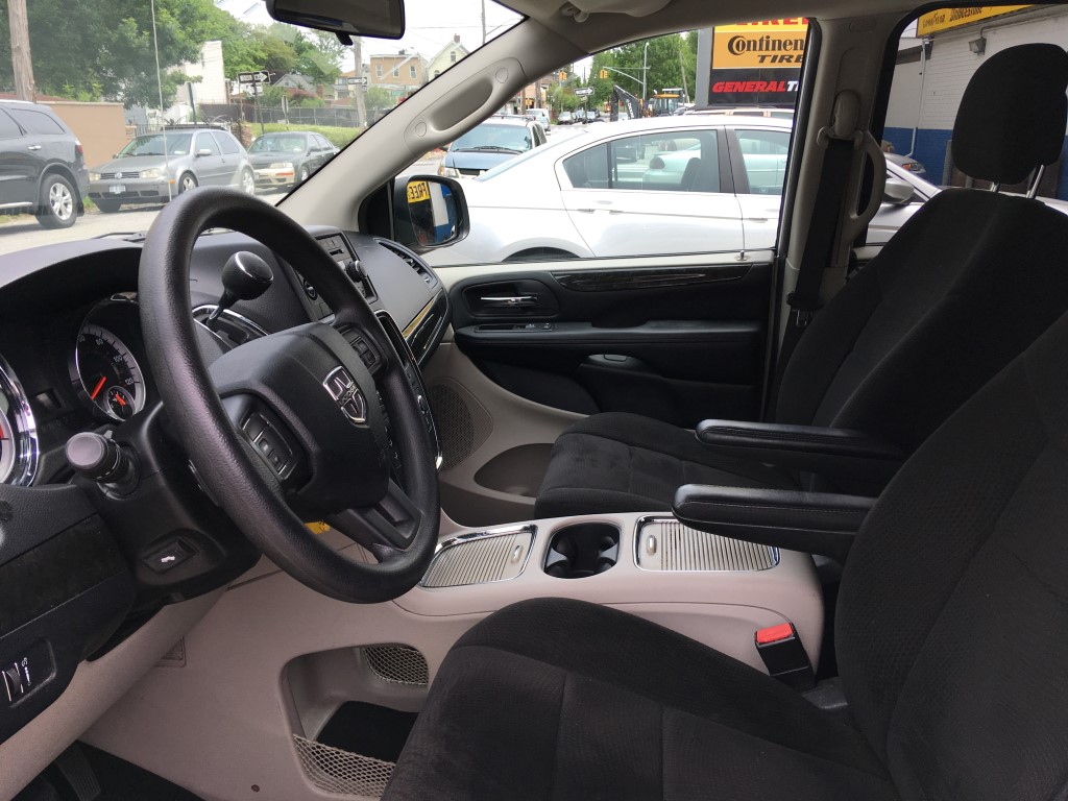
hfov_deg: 61.7
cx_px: 534
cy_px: 400
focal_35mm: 29
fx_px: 895
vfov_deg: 48.2
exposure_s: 1/396
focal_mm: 4.15
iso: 25
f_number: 2.2
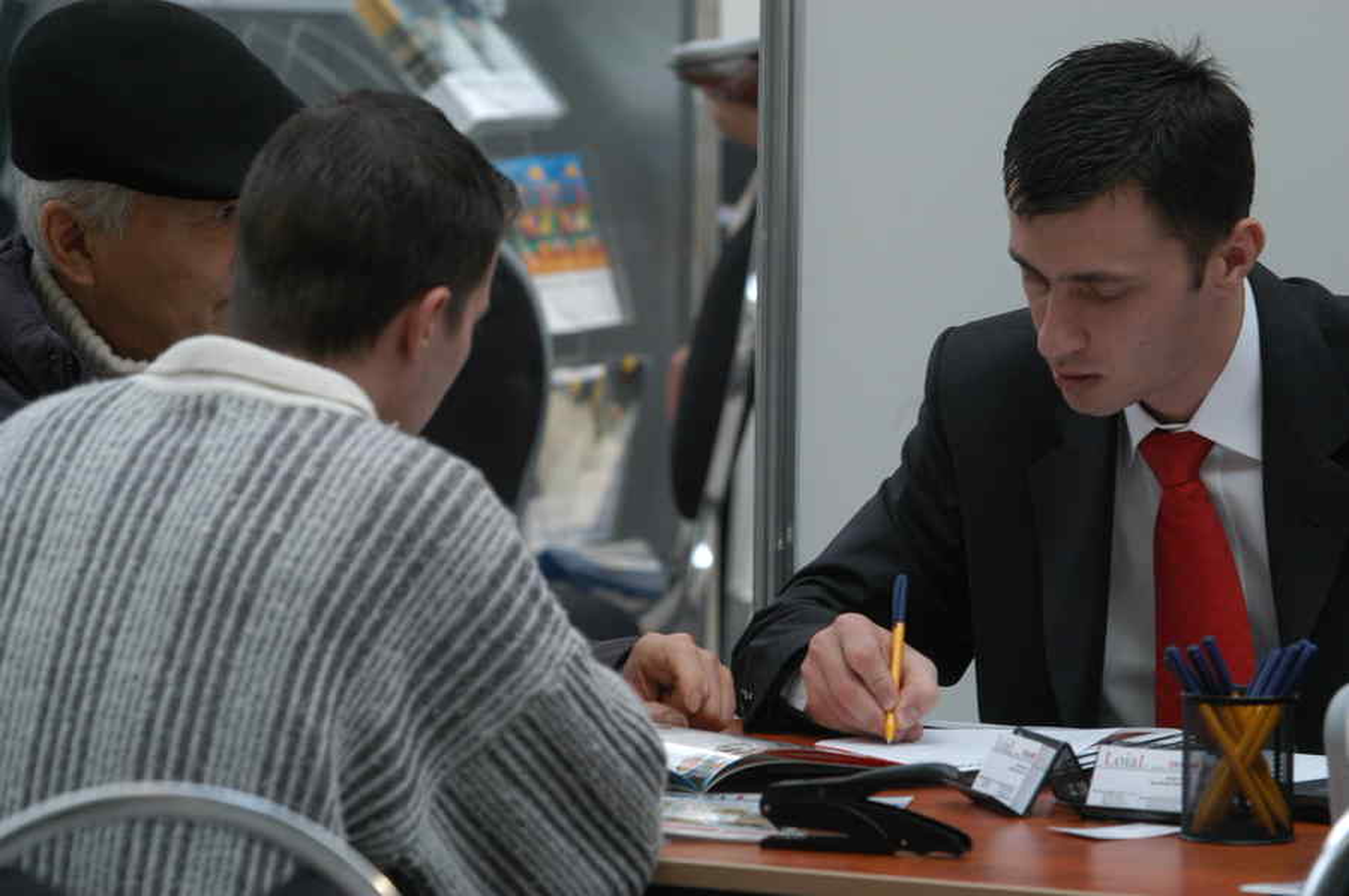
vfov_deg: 5.5
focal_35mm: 248
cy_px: 448
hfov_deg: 8.3
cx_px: 674
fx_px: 9264
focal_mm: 165
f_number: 5.6
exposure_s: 1/125
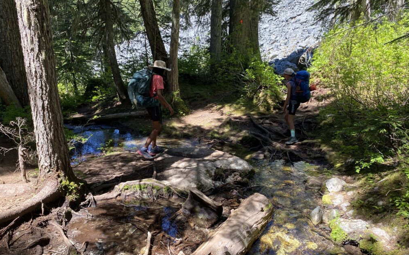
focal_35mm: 28
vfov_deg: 44.5
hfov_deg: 66.5
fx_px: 312
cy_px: 141
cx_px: 204
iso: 32
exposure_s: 1/190
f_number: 1.8
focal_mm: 4.25
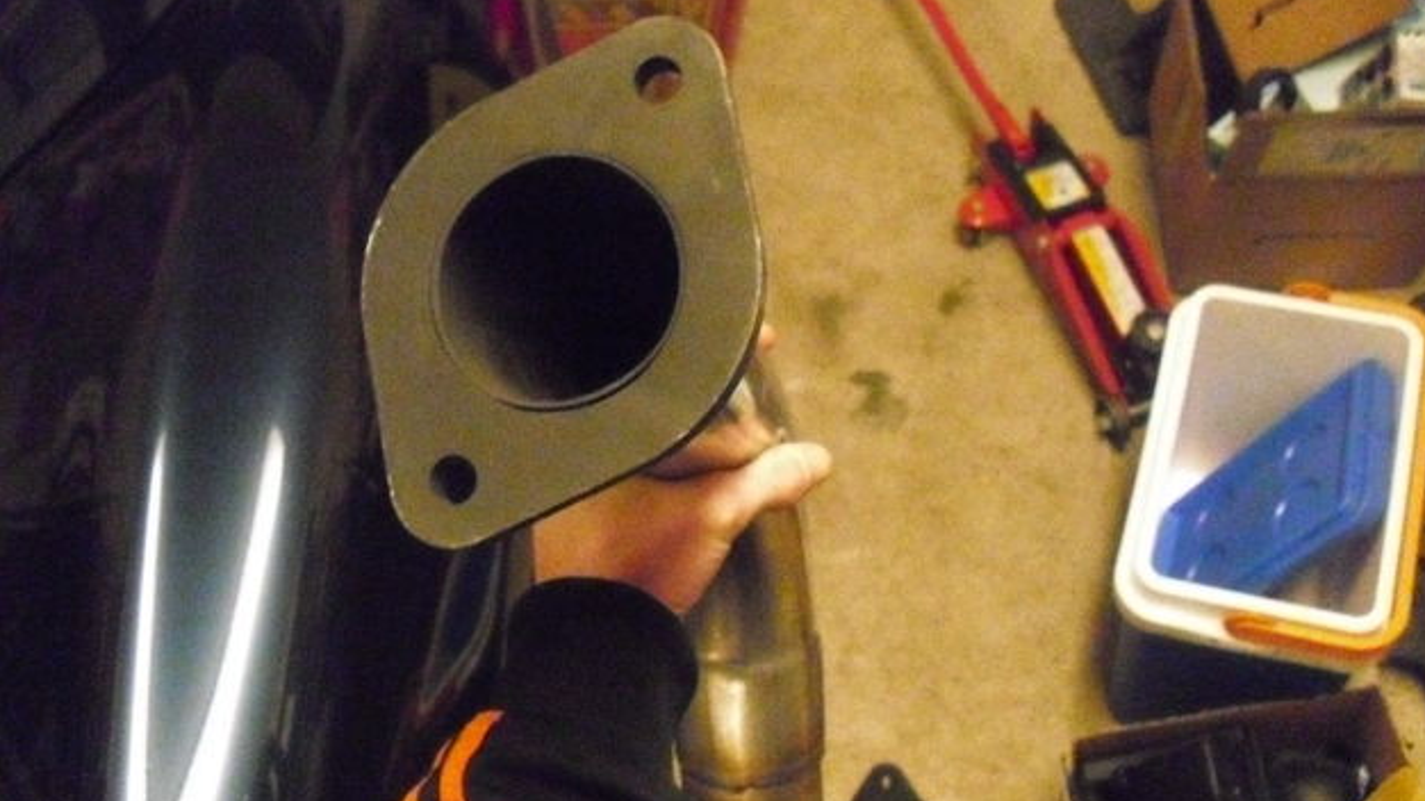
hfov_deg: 51.6
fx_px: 1474
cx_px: 726
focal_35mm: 39
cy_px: 521
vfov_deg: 30.2
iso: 3200
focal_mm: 6.3
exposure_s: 1/36
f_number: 3
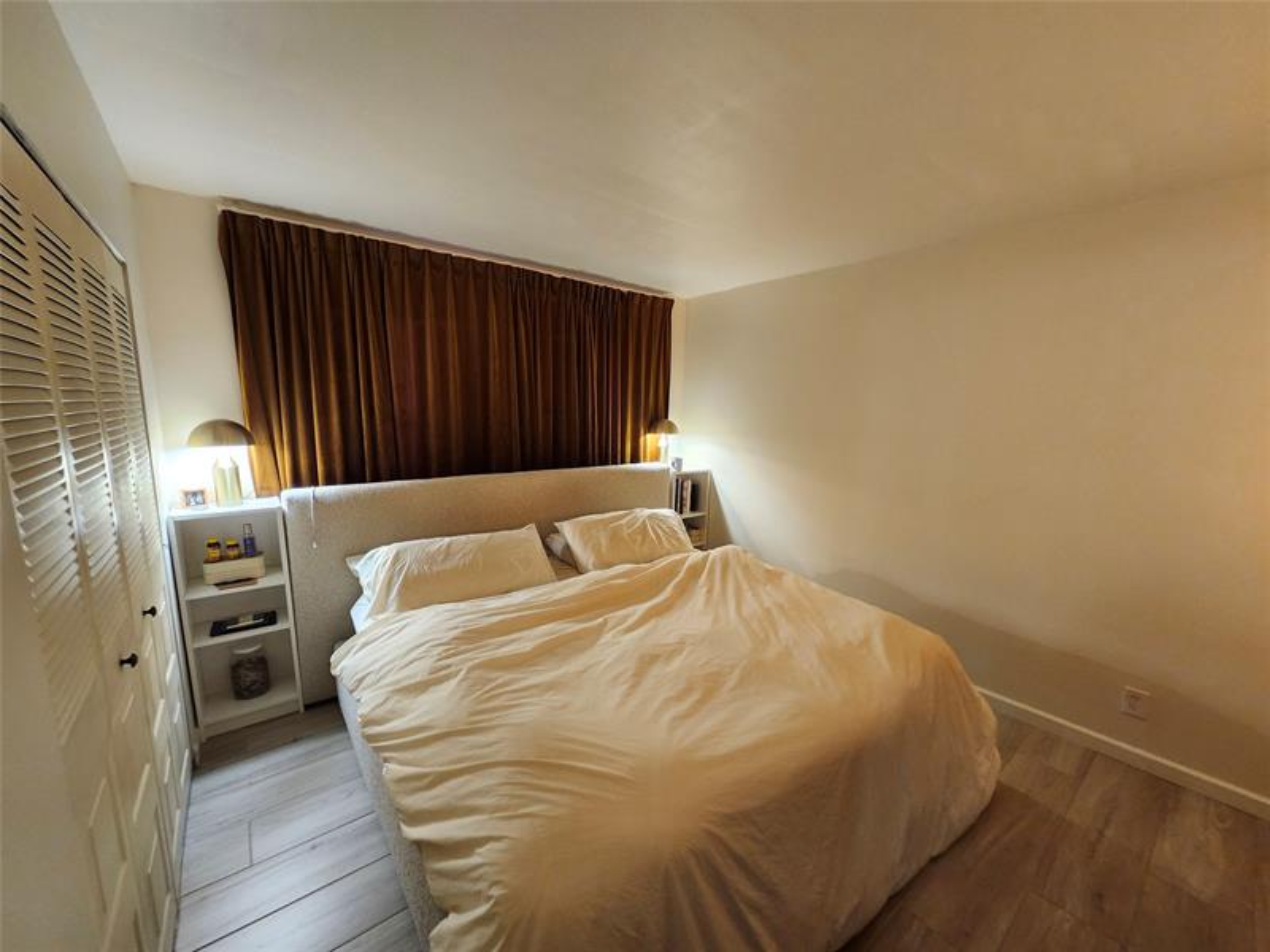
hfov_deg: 106.2
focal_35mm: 13
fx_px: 477
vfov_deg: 89.9
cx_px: 635
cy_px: 476
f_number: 2.2
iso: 320
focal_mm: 1.74
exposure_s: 1/30
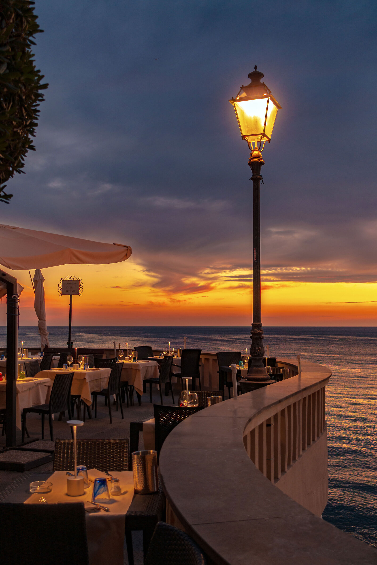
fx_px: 644
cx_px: 188
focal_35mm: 41
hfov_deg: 32.6
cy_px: 282
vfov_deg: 47.4
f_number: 2.8
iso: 200
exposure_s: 1/50
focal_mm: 15.1
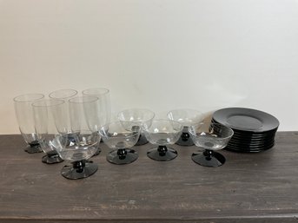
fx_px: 250
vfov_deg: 48.2
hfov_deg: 61.7
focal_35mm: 29
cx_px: 149
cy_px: 112
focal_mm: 3
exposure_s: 1/122
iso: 25
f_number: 1.8
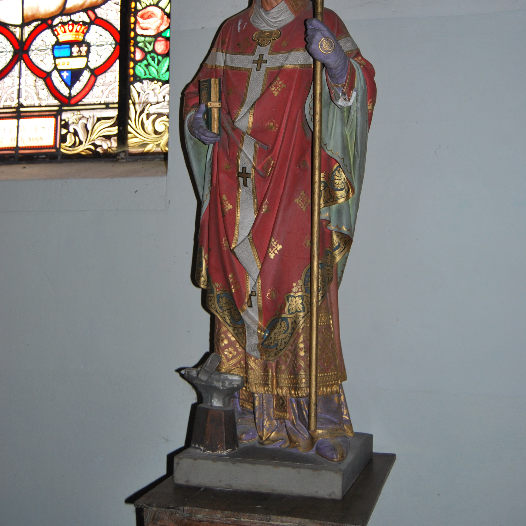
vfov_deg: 33.7
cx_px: 262
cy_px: 169
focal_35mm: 50
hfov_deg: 34.0
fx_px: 860
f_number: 4.2
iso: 200
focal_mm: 26
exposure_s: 1/60
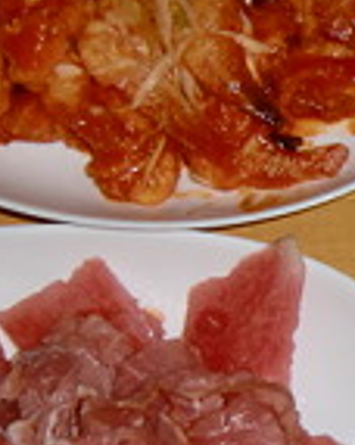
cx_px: 590
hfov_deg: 11.8
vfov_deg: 15.6
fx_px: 1619
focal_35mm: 123
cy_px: 305
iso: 125
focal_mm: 7.1
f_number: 3.8
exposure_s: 1/20
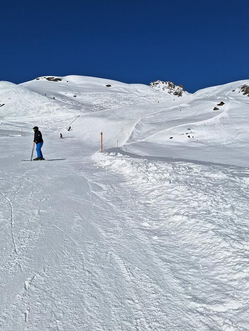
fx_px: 288
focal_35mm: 30
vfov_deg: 59.3
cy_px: 127
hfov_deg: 46.8
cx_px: 130
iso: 40
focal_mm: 5.54
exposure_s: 1/9009
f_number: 1.8
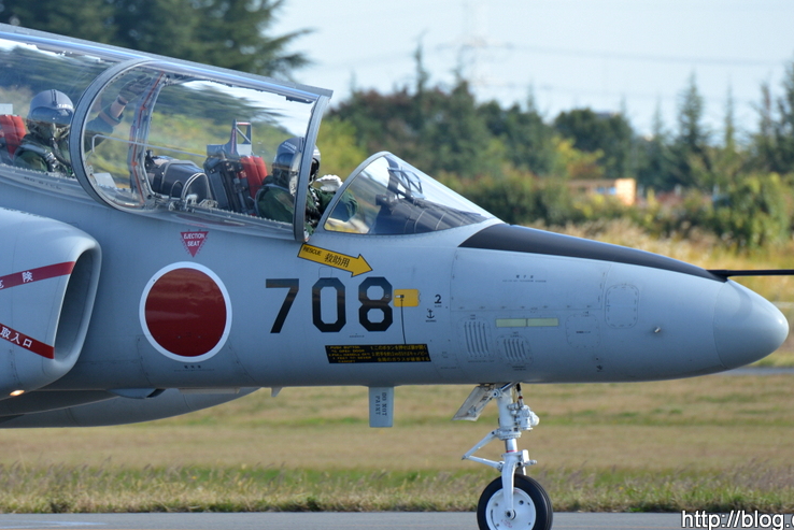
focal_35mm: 650
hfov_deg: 3.2
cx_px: 243
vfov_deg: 2.1
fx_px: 14344
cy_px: 128
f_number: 8
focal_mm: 400
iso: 360
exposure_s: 1/400
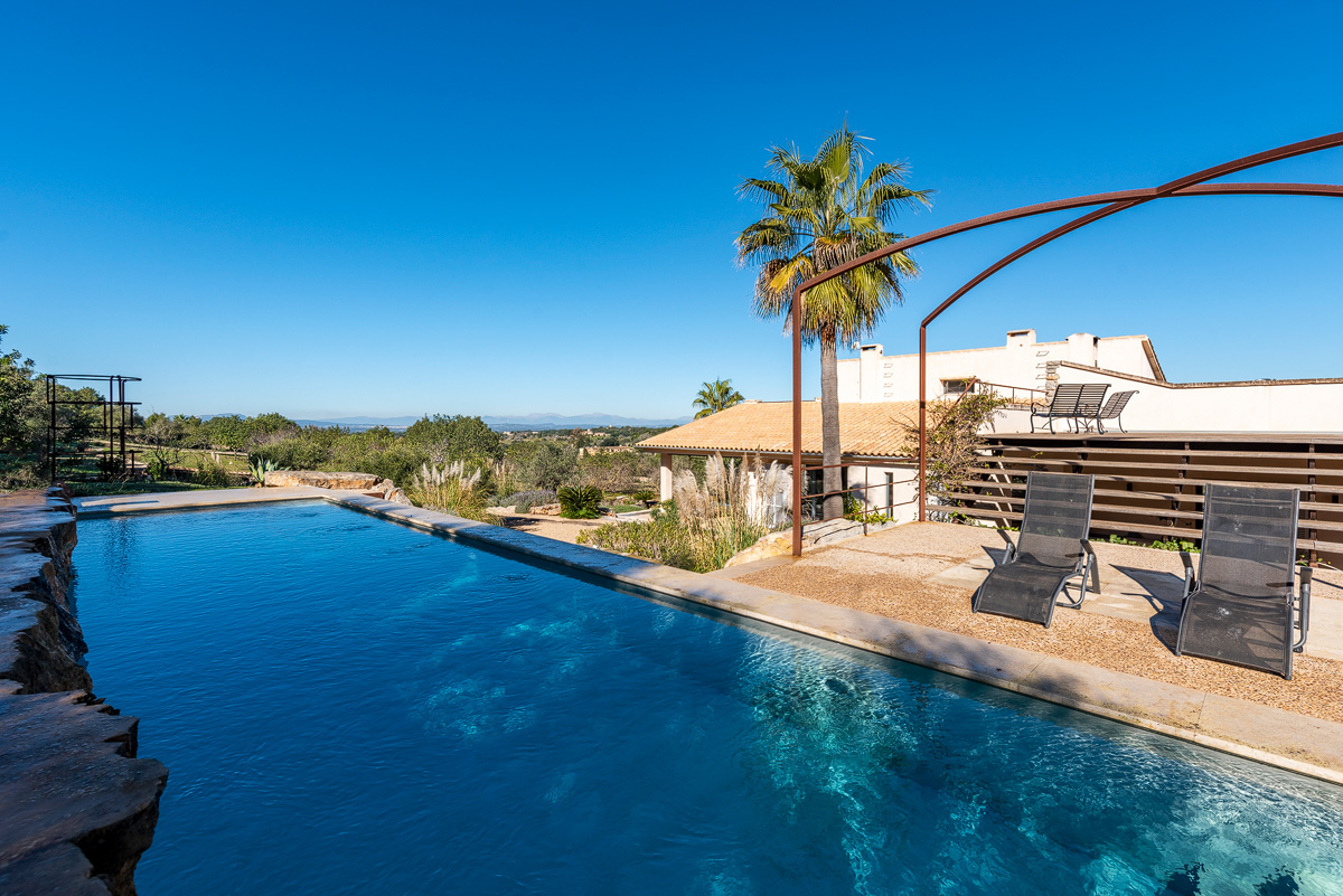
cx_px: 672
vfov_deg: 77.4
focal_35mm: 15
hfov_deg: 100.4
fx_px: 560
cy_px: 448
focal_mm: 15
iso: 100
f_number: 7.1
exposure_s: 1/320
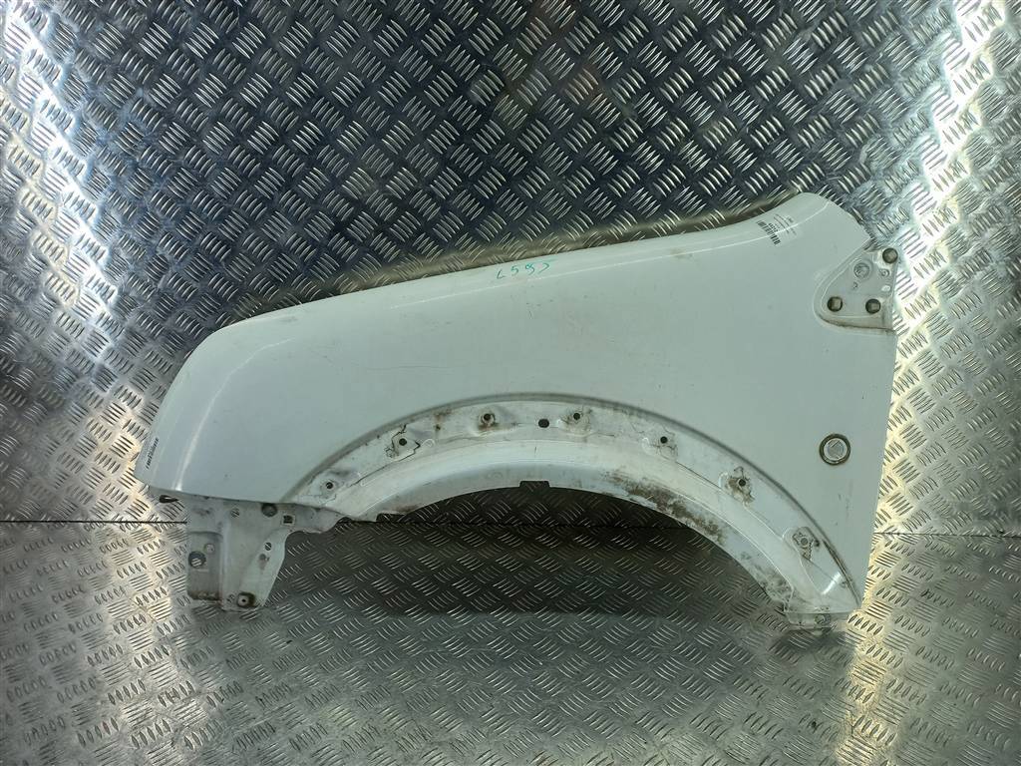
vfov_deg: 54.9
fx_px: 737
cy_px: 383
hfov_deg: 69.4
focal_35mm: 25
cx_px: 510
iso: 50
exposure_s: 1/100
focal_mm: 4.6
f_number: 1.8
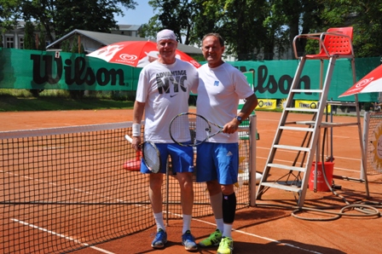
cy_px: 127
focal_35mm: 52
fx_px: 557
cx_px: 191
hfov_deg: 37.9
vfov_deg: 25.7
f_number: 7.1
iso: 400
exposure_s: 1/2000
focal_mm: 35
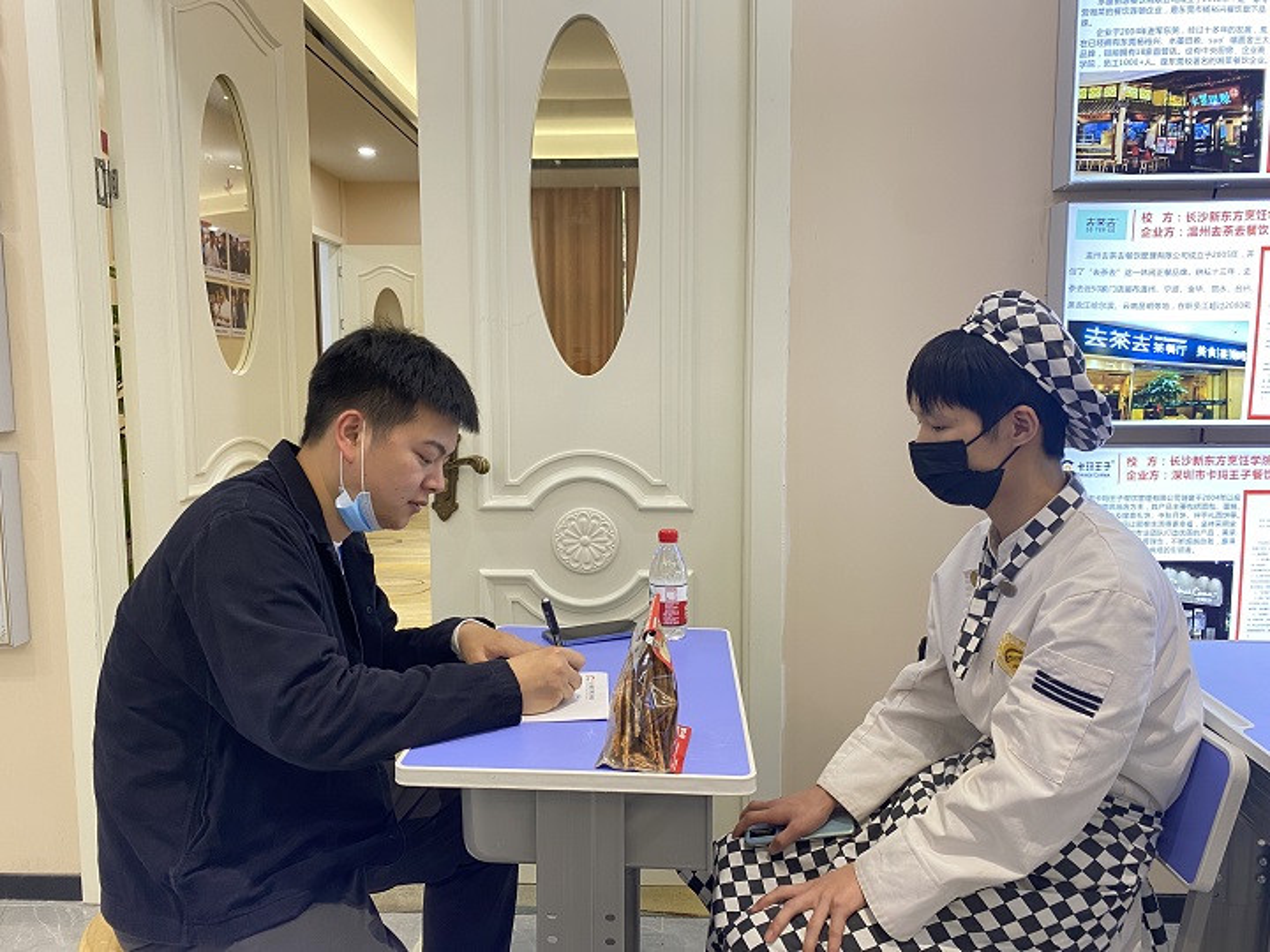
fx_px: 954
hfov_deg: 67.3
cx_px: 635
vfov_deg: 53.1
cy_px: 476
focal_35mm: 26
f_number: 1.8
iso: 100
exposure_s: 1/50
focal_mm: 4.25
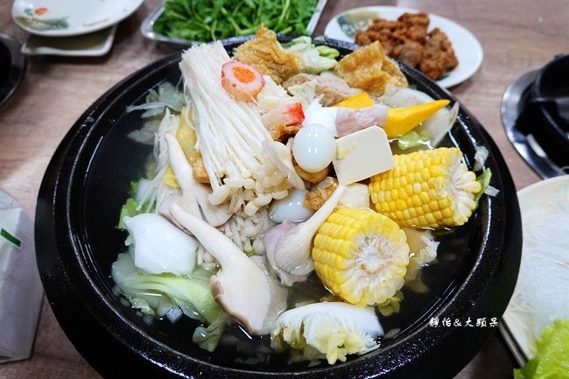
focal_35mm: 24
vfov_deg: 53.1
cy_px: 190
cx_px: 284
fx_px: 379
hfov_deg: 73.8
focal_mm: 9
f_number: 2.8
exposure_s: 1/30
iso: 160
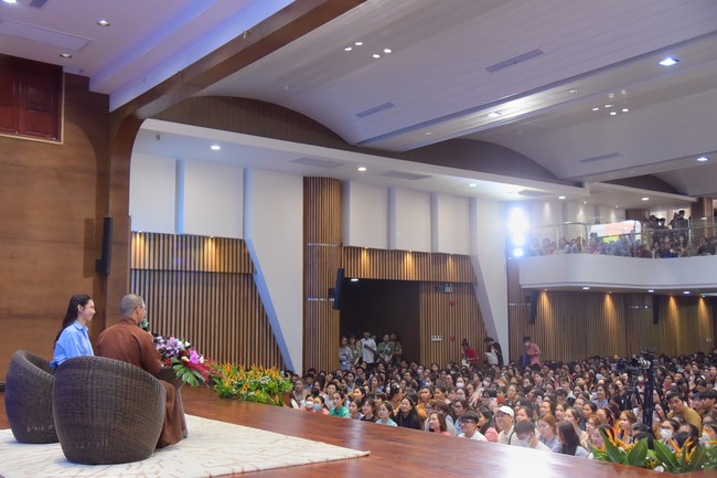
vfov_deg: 35.0
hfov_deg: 50.7
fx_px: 757
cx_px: 358
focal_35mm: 38
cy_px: 239
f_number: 4.5
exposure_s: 1/160
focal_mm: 38
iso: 1250
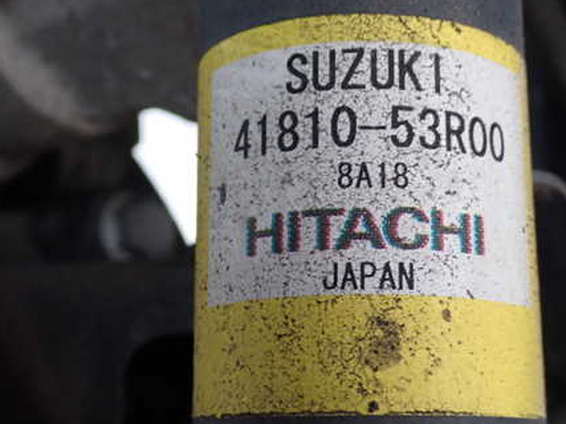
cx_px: 351
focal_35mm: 66
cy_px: 197
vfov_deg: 22.2
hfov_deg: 29.3
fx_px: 1079
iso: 800
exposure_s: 1/15
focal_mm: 8.4
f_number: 4.5
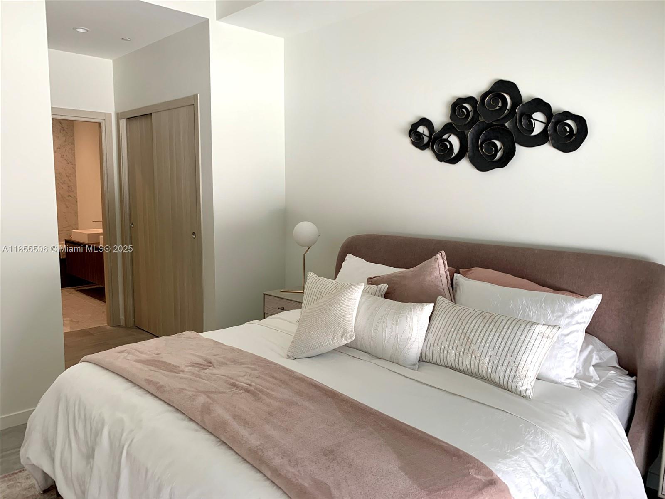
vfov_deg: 53.1
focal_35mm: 26
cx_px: 332
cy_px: 250
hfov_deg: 67.3
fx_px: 499
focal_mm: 4.25
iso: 64
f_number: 1.8
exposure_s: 1/121
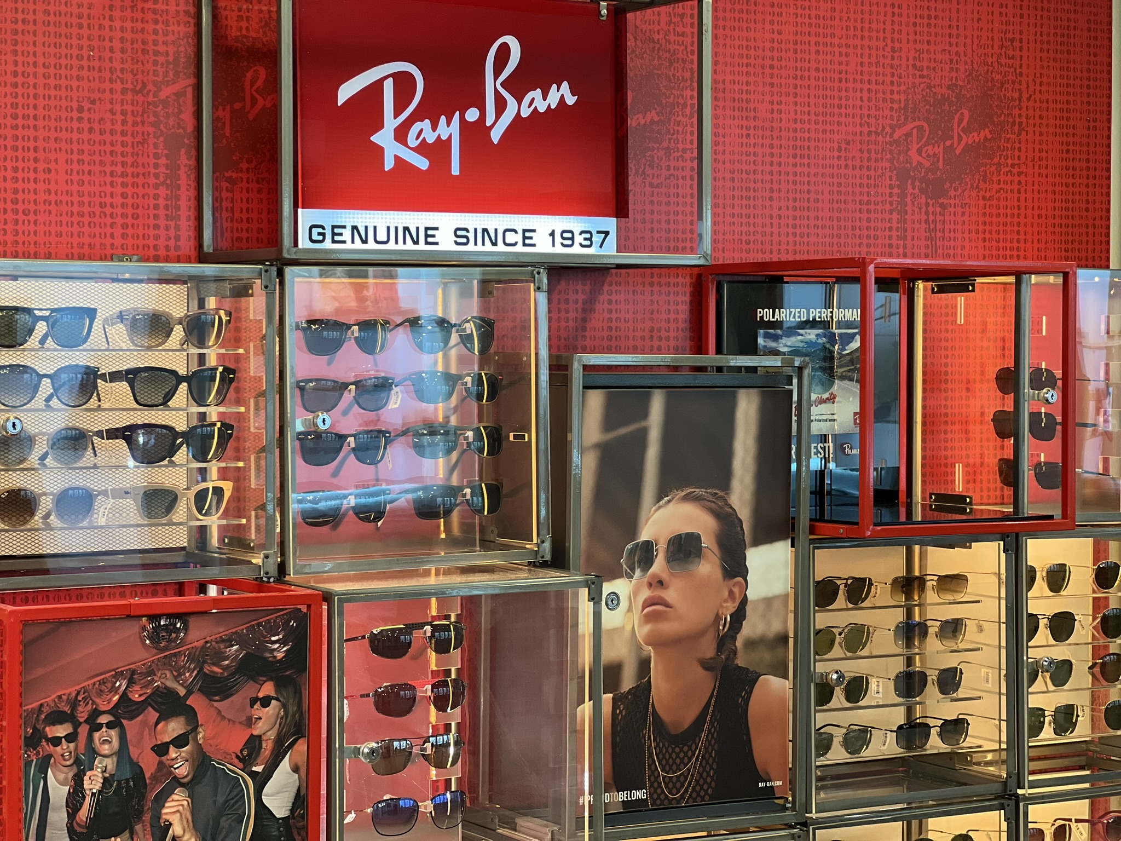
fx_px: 2494
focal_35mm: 77
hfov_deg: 25.3
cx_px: 560
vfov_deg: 19.1
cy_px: 420
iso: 160
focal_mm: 9
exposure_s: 1/40
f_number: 2.8
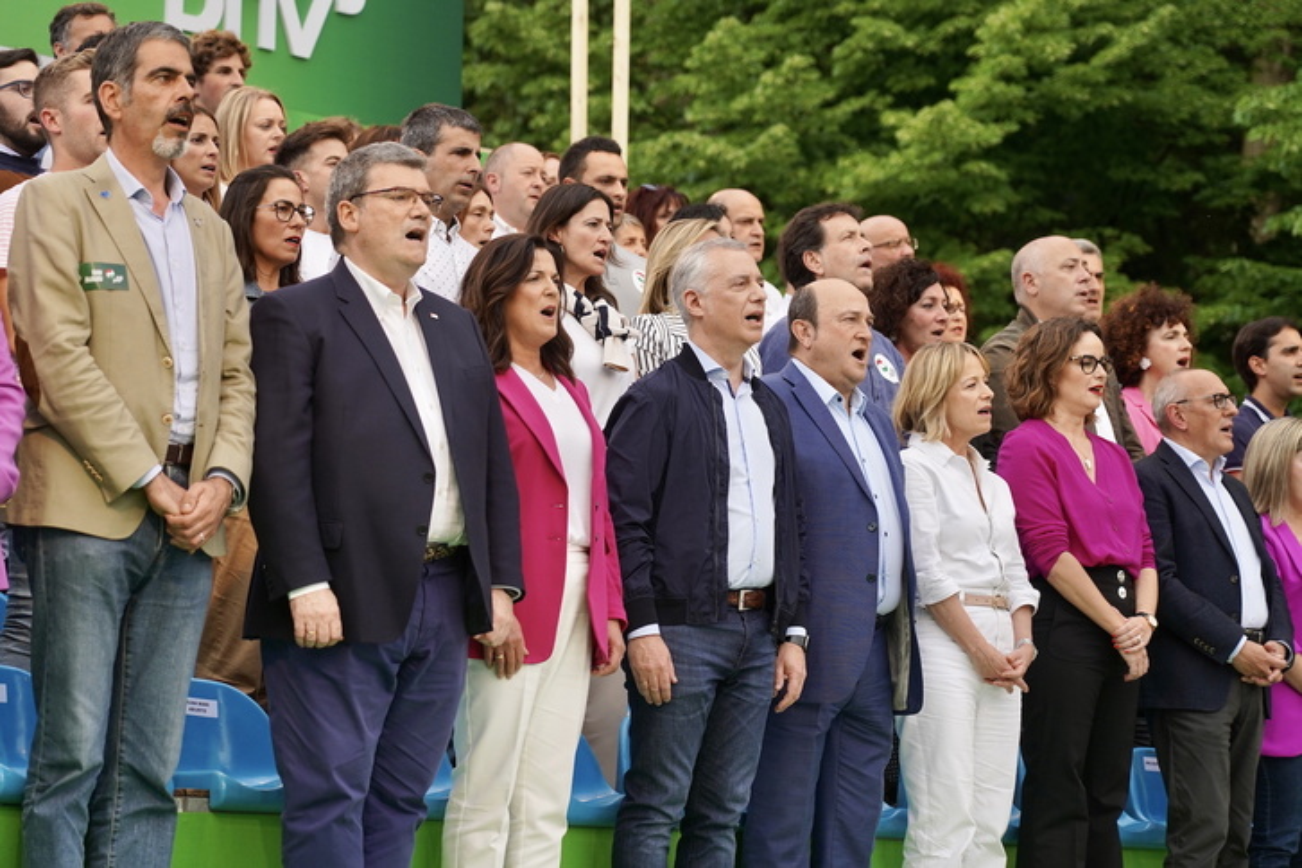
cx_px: 651
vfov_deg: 13.0
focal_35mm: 105
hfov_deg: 19.5
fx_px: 3797
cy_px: 434
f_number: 4.5
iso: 640
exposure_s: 1/800
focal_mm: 105
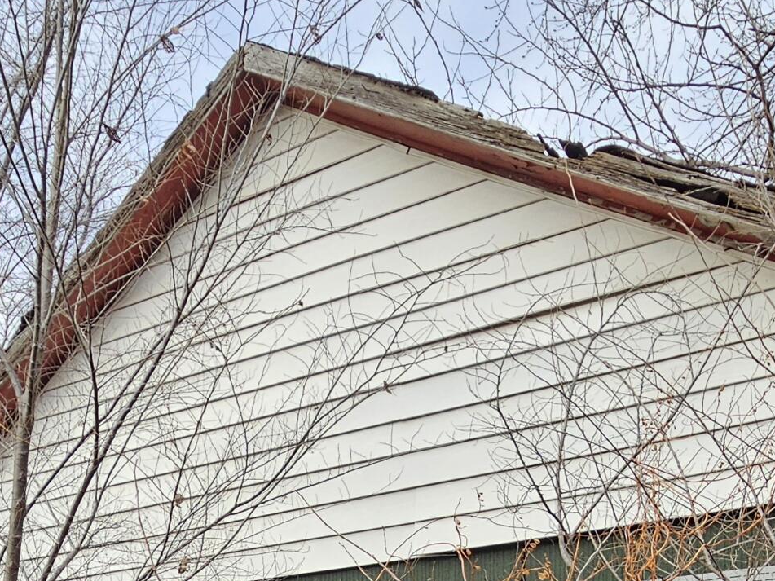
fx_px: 918
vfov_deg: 27.2
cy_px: 817
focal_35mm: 41
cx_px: 344
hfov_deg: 45.7
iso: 50
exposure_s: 1/444
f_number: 2.2
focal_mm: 2.2
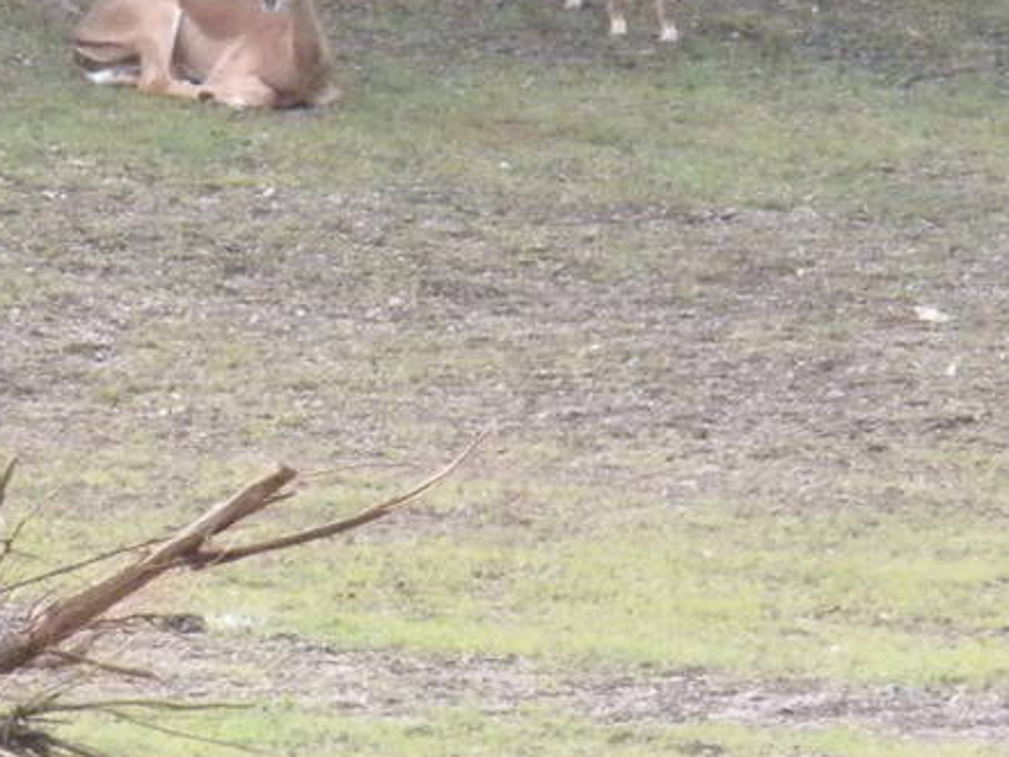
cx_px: 117
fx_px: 25162
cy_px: 432
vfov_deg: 1.7
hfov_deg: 2.3
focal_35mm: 863
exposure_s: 1/664
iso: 552
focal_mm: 42.1
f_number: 5.2
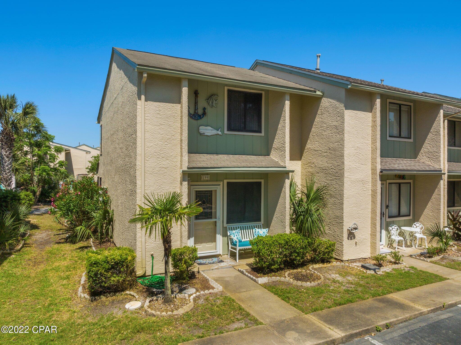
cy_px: 172
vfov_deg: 56.8
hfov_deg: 71.6
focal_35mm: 24
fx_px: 319
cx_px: 230
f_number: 5
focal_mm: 12.29
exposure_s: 1/2000
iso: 100
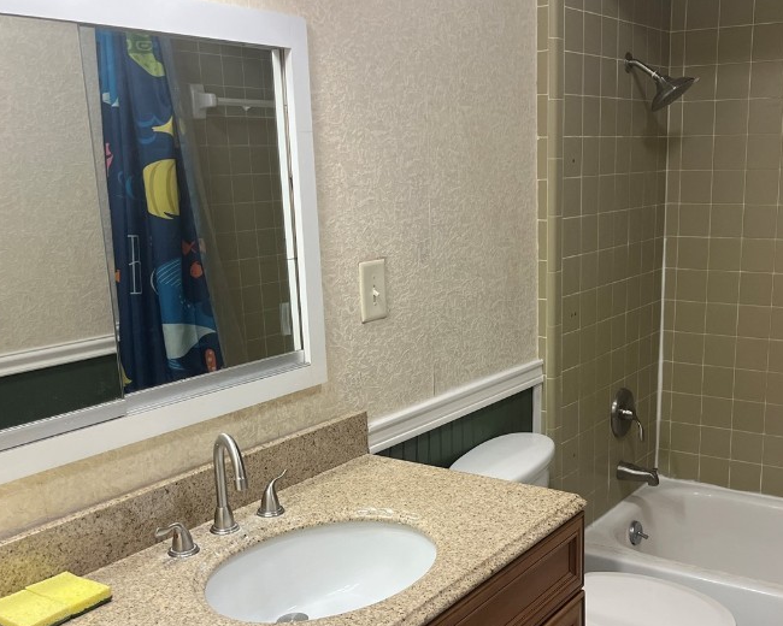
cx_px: 470
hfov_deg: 45.5
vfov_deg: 37.1
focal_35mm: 40
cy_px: 402
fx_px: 927
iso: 125
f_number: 1.6
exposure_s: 1/120
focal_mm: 5.1
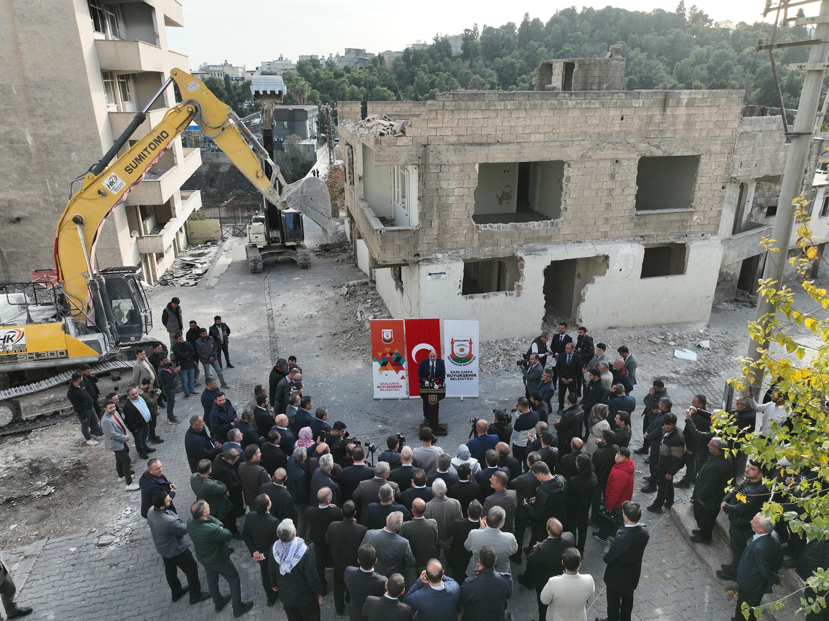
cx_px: 414
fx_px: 575
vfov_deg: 56.8
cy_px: 310
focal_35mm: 24
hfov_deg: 71.6
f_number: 2.8
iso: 400
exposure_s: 1/1250
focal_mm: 12.29
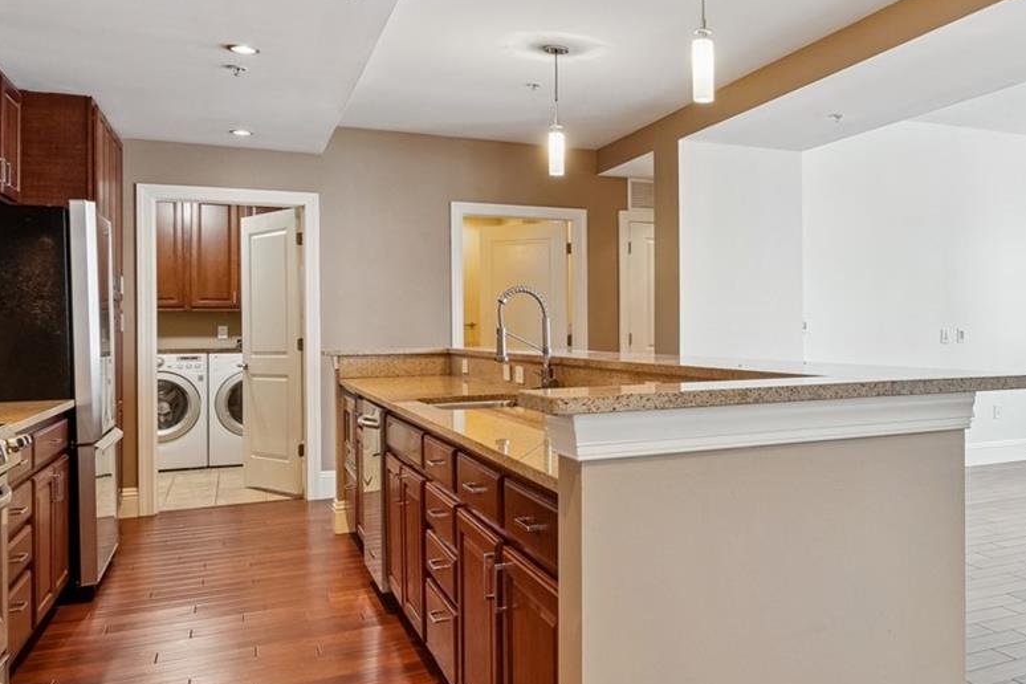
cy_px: 318
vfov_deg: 42.3
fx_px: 883
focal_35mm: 31
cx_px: 781
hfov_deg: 57.0
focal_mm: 10
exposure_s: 1/13
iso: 500
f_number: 7.1
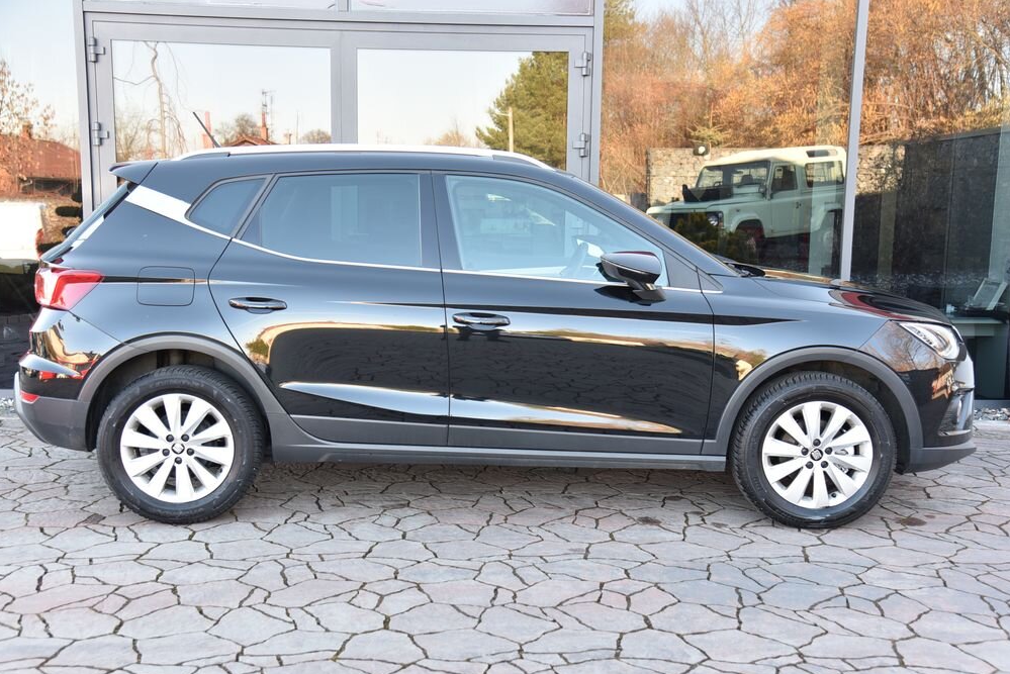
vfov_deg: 32.7
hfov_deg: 47.4
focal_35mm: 41
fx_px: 1151
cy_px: 345
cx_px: 496
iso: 500
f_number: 4.5
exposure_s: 1/80
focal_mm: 40
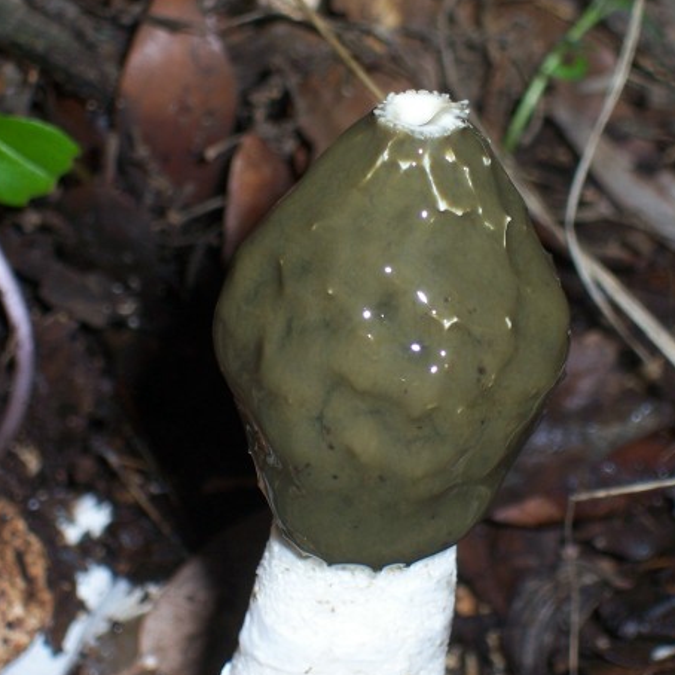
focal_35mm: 127
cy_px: 326
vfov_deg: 13.7
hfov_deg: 13.7
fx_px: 2802
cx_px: 410
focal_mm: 16.8
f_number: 4.6
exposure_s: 1/90
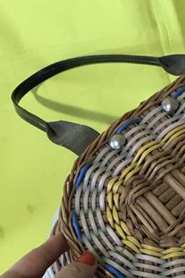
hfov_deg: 17.9
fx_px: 579
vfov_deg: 26.9
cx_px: 161
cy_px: 182
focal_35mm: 75
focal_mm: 3.99
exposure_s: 1/17
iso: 50
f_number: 1.8
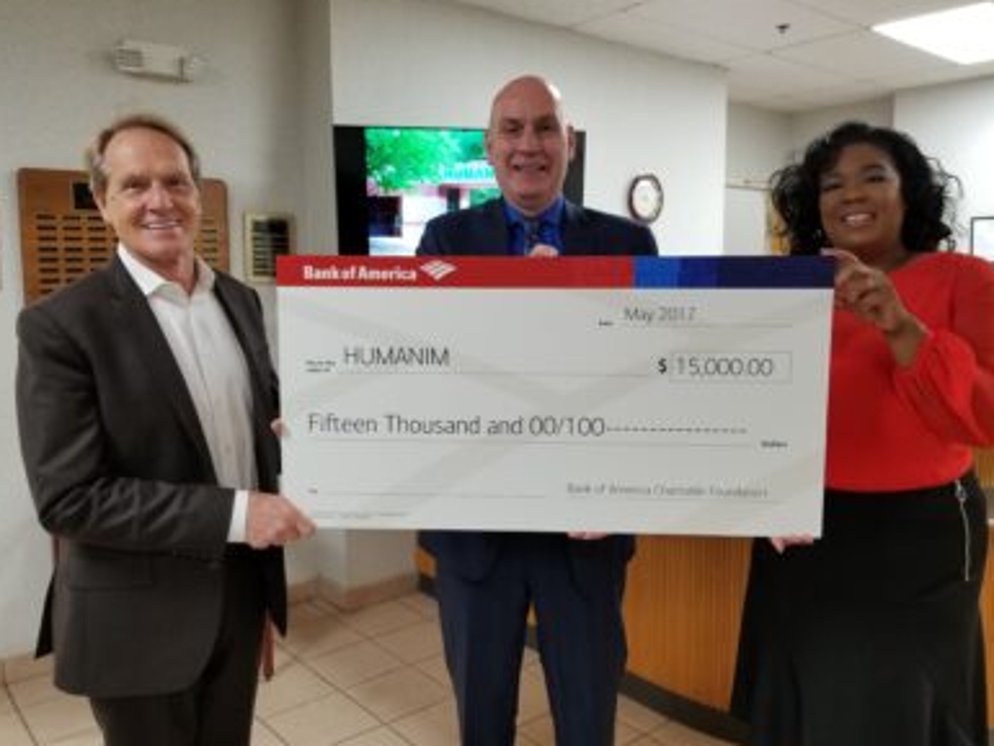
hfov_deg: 65.3
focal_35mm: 27
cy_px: 369
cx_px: 503
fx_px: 776
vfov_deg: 51.4
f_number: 1.7
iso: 200
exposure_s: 1/60
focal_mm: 4.25
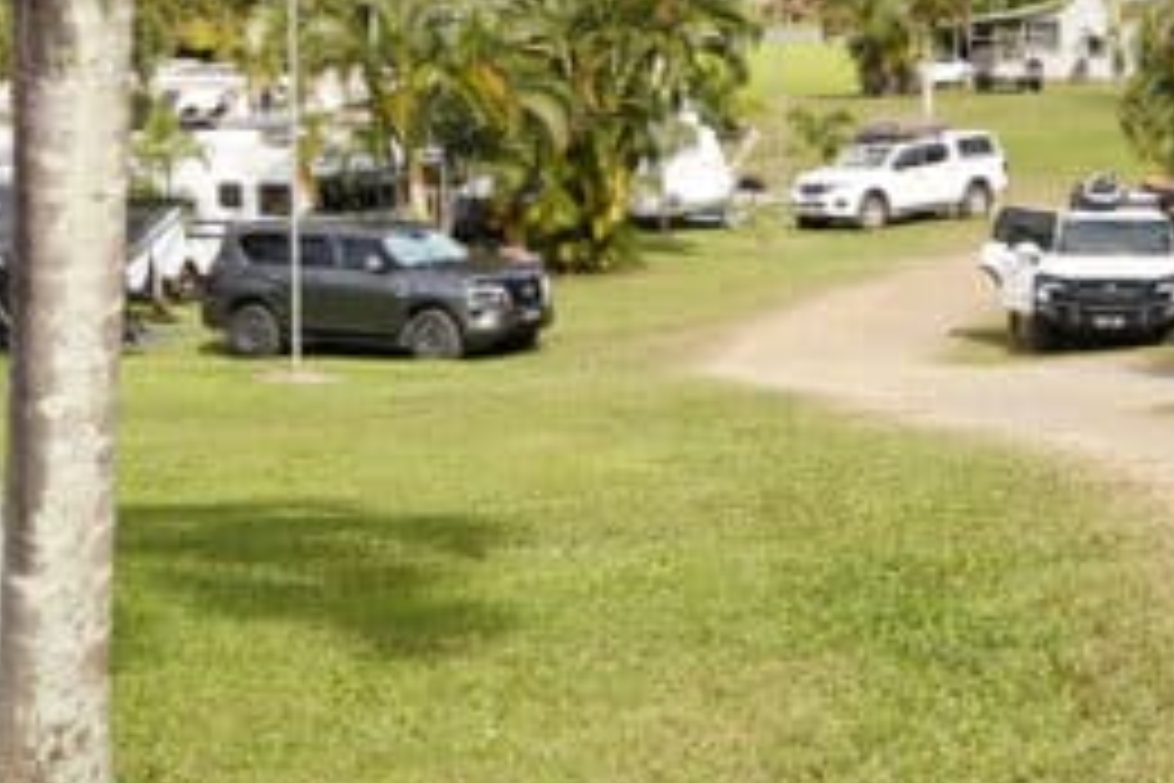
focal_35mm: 103
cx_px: 1259
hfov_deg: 19.1
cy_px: -194
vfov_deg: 12.9
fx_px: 3359
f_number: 3.5
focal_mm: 35
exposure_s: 1/800
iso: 100
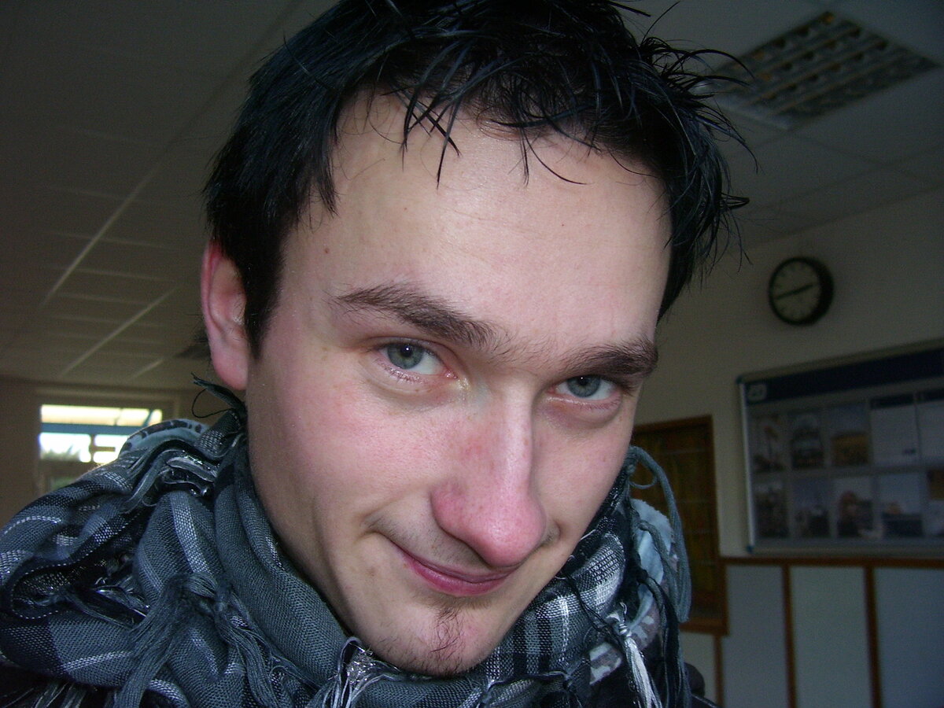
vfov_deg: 41.8
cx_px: 472
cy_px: 354
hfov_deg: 54.0
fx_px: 927
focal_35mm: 34
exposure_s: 1/60
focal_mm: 5.6
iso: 125
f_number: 2.7
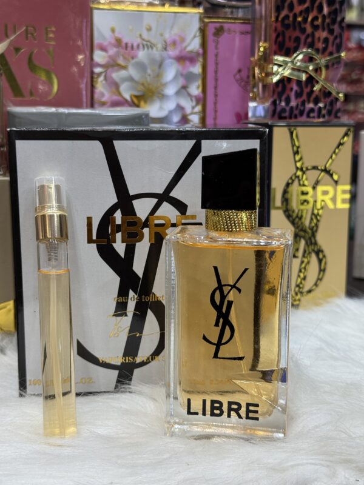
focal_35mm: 48
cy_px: 242
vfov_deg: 39.7
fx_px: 673
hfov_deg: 30.3
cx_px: 182
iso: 80
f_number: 1.78
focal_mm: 6.76
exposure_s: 1/100
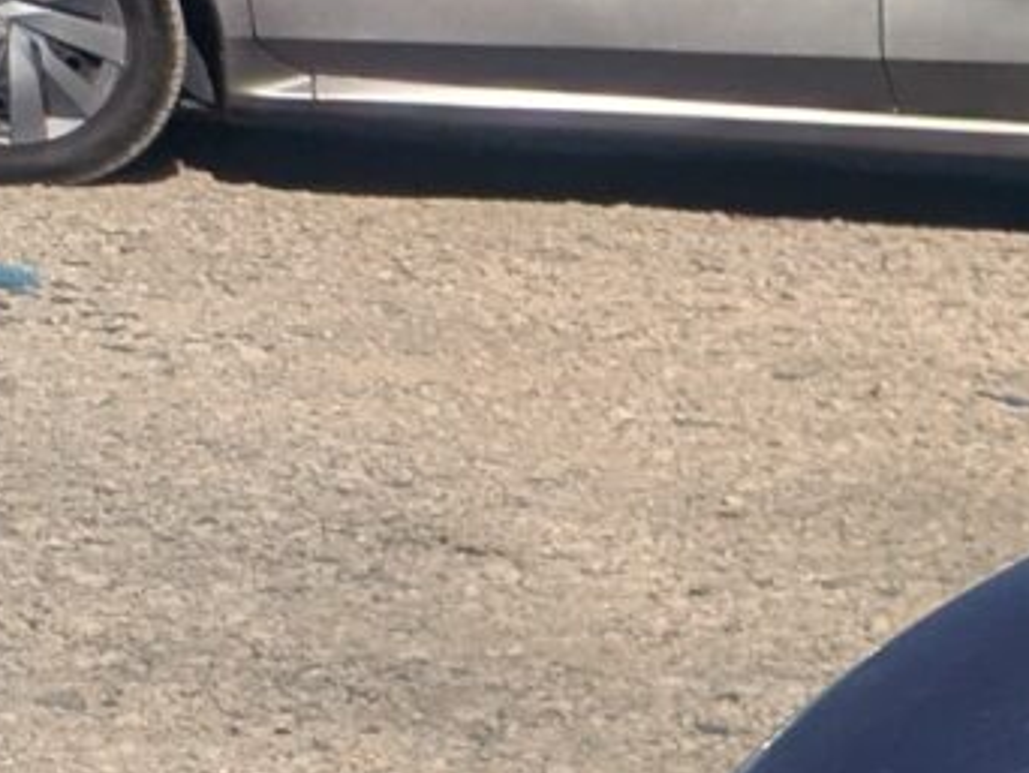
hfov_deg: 8.4
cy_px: 1748
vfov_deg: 7.5
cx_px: 3373
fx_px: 5563
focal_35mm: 187
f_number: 1.89
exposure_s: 1/3745
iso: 47
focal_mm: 5.43
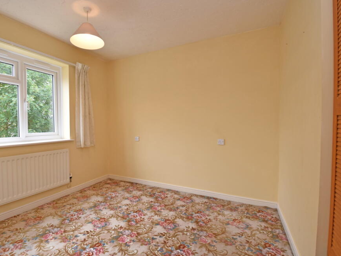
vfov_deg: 74.7
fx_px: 167
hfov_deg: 90.5
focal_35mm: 17
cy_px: 127
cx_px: 148
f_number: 5
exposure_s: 1/200
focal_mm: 10
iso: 400
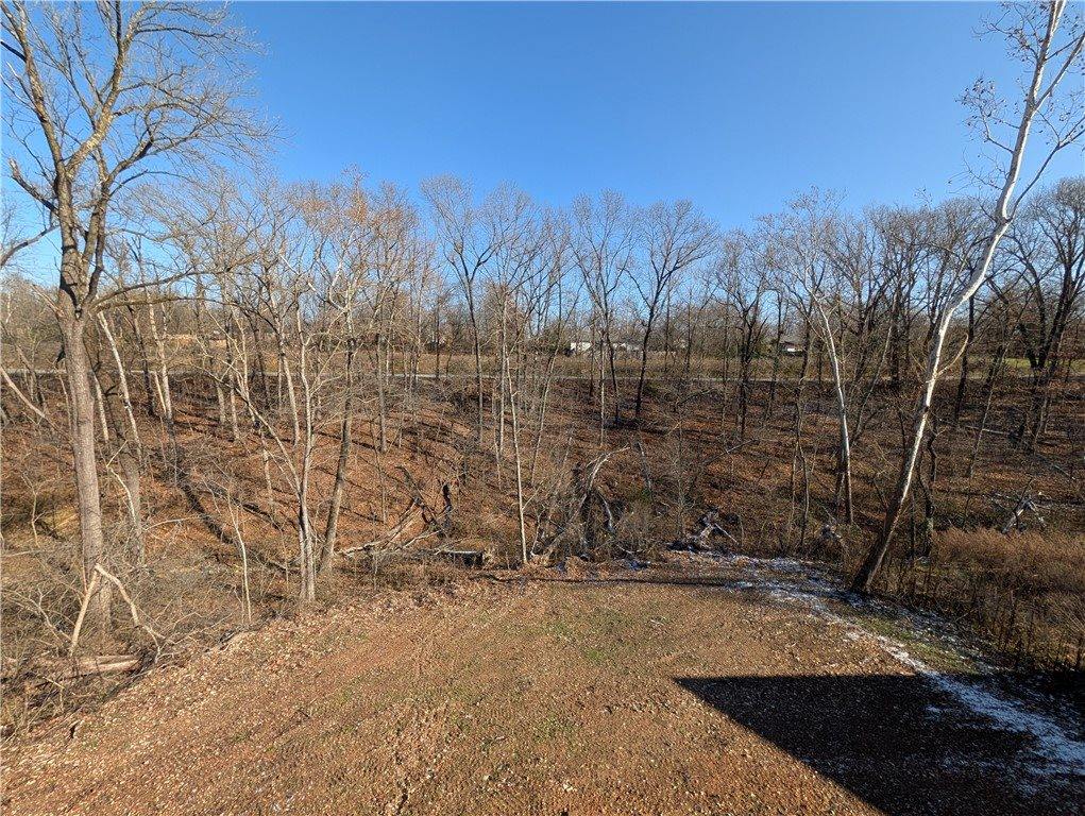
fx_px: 377
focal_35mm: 12
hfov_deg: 110.5
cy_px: 408
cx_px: 542
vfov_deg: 94.6
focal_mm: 2.02
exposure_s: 1/1464
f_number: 1.7
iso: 51
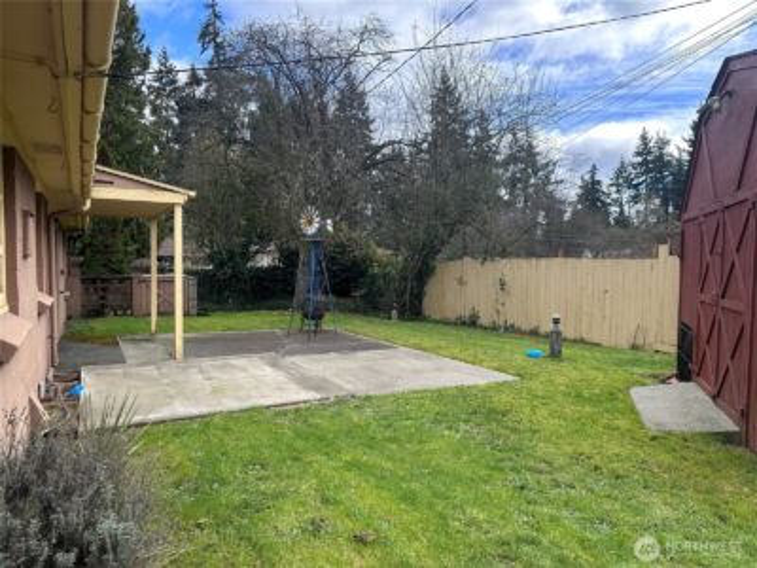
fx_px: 525
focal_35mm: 24
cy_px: 284
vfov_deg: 56.8
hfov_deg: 71.6
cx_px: 378
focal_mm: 6.86
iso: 80
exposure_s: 1/1321
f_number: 1.78
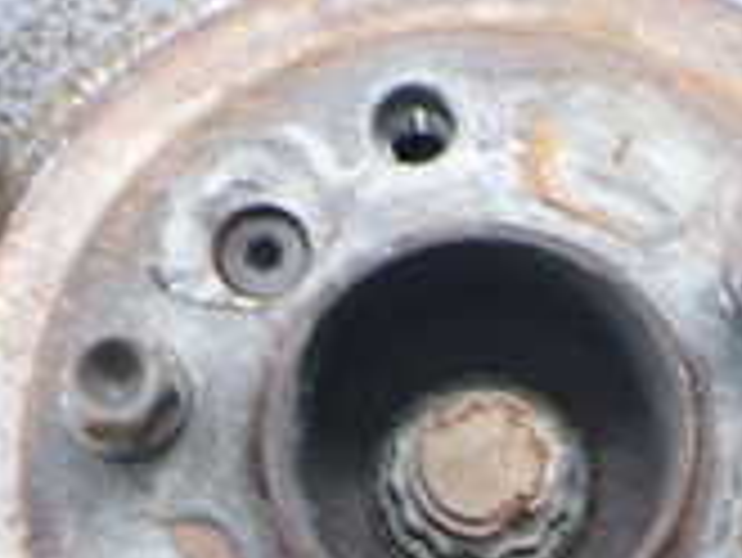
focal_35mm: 109
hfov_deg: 18.0
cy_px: 540
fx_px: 2338
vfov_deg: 13.4
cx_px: 517
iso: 200
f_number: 2.3
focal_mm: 5.4
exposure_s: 1/30
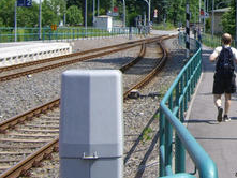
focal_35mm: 110
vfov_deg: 13.3
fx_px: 754
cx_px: 273
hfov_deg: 17.2
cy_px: -3
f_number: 4.3
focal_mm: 6.2
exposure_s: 1/500
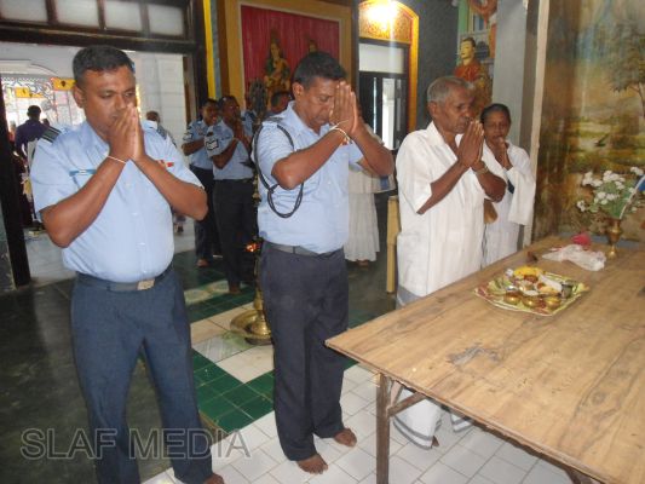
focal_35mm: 26
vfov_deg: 53.1
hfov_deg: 67.3
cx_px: 322
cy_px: 242
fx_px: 485
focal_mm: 4.7
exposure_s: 1/30
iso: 400
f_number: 2.8
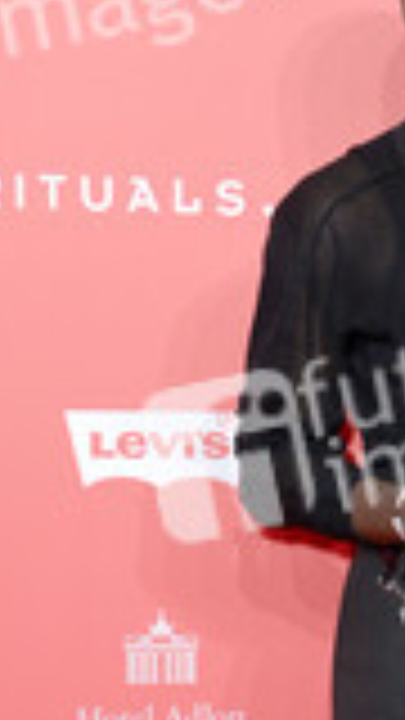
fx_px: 2596
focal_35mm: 136
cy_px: 662
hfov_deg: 8.8
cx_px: 504
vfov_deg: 15.6
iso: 1000
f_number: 5.6
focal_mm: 52
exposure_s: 1/250
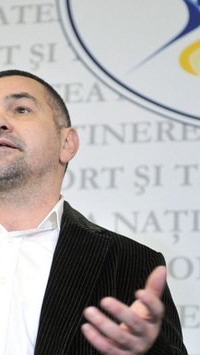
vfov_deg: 18.6
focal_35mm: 115
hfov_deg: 10.5
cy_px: 169
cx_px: 70
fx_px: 1083
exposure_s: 1/160
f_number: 2.8
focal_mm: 62
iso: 2000
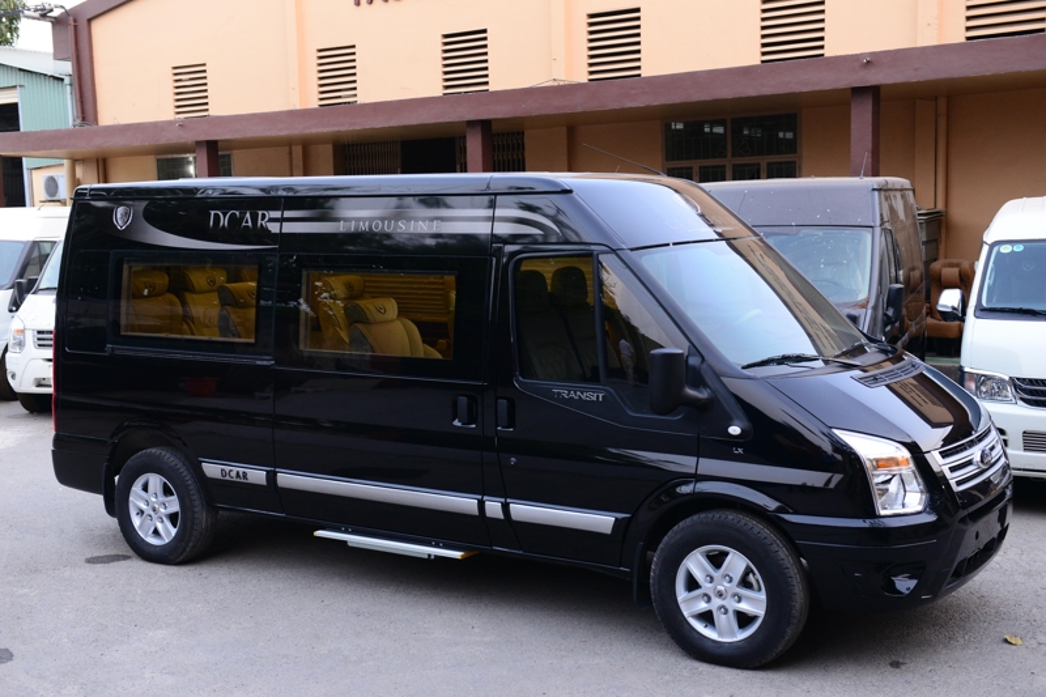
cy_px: 348
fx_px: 1394
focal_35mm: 48
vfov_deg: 28.1
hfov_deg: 41.1
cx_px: 523
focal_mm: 48
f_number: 4
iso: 1250
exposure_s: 1/80
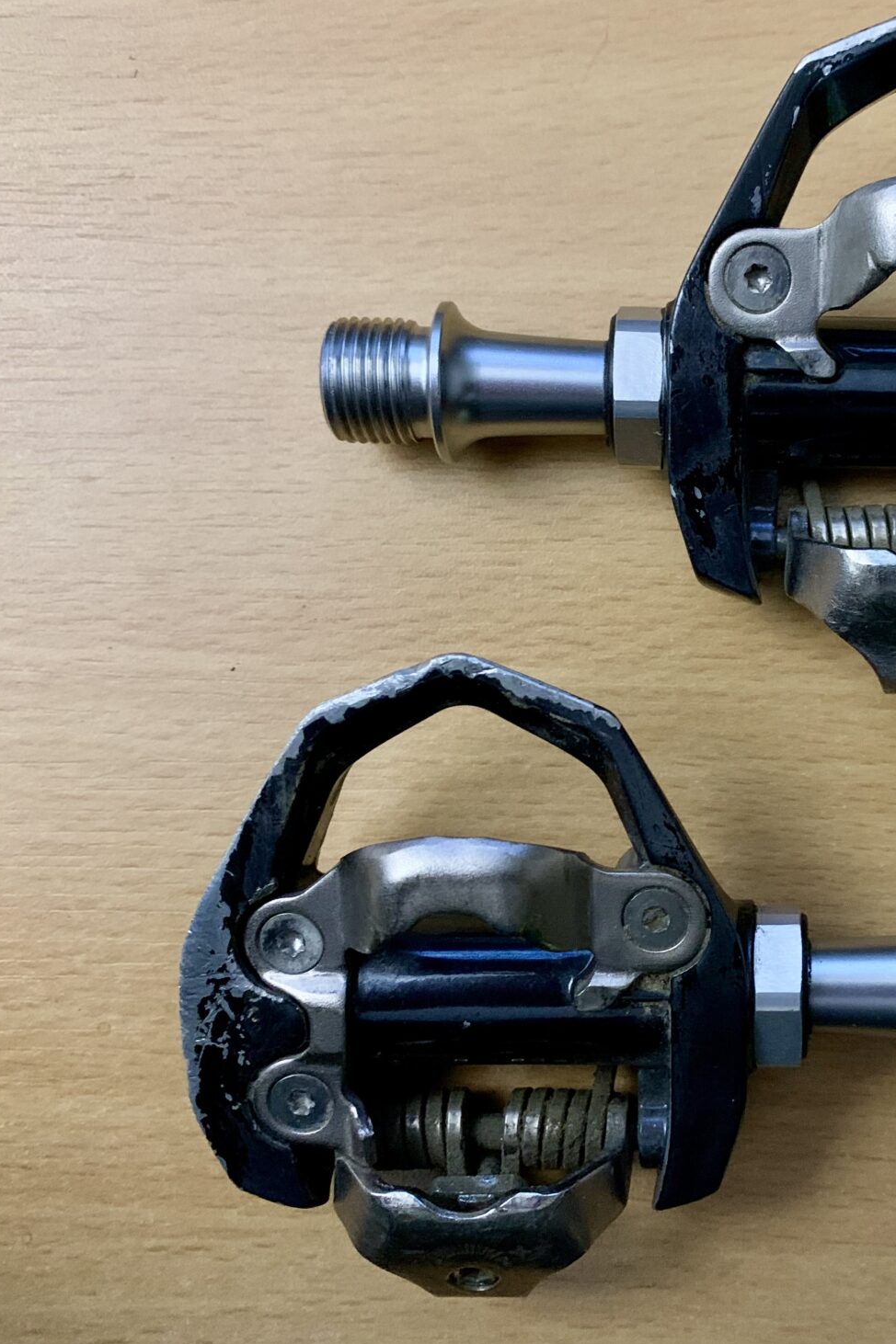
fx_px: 1382
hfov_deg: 34.4
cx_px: 764
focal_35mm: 37
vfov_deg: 51.9
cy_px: 656
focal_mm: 4.25
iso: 500
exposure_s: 1/30
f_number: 1.8
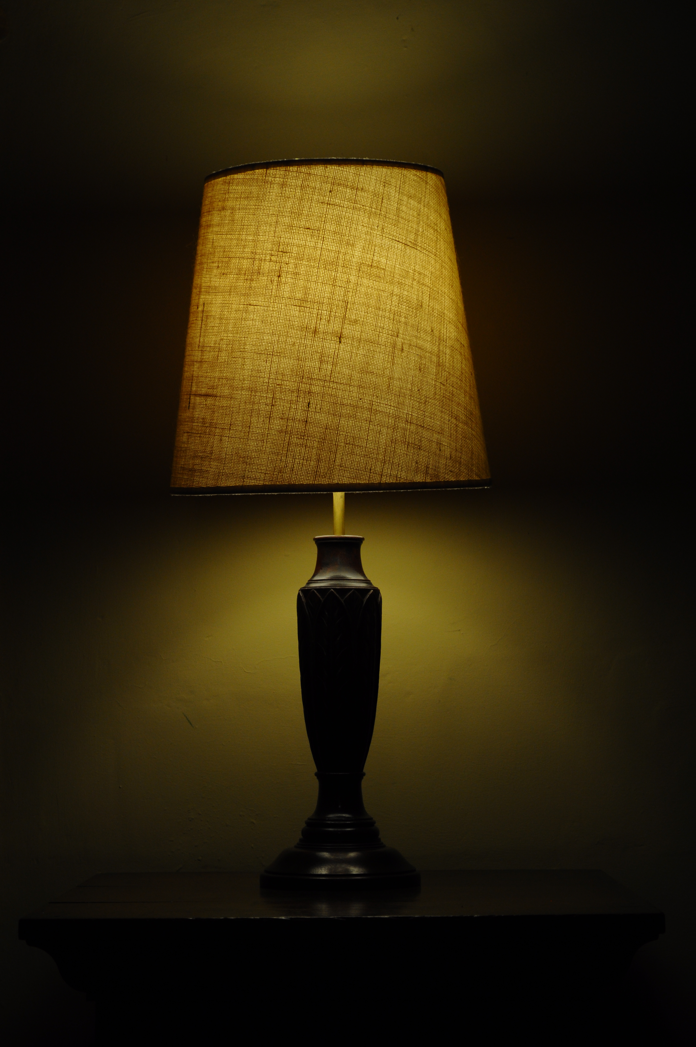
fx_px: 2268
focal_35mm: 78
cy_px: 524
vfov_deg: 26.0
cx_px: 348
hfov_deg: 17.4
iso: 500
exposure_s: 1/60
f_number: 5.6
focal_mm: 52
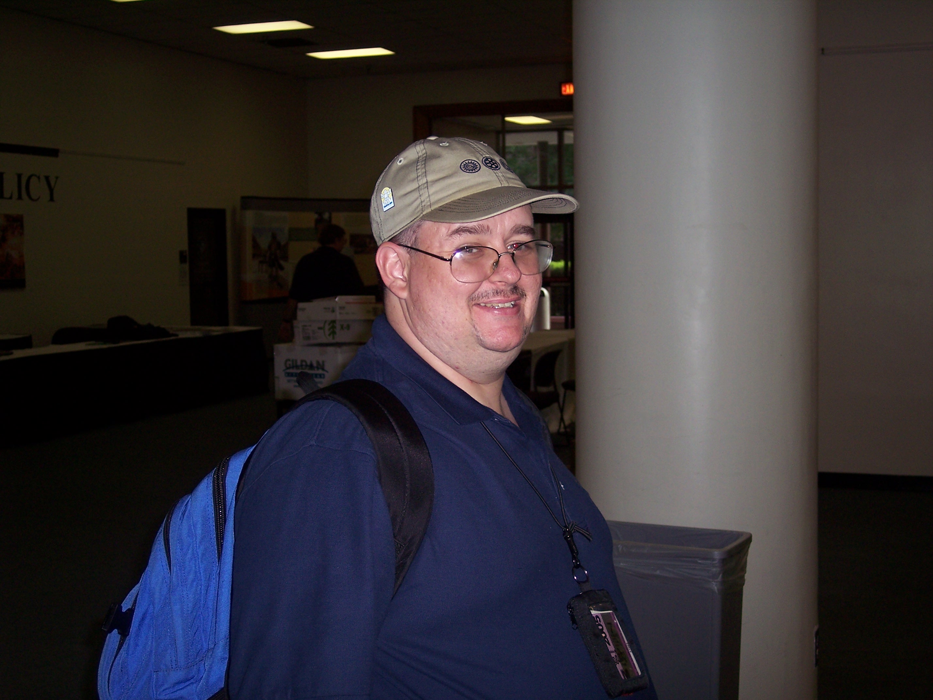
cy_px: 350
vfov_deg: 28.0
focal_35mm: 52
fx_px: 1402
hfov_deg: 36.8
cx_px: 466
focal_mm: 10.7
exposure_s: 1/60
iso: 100
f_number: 3.4
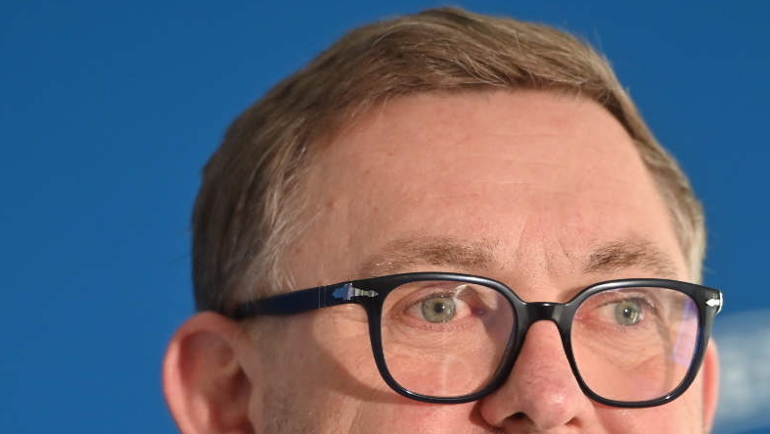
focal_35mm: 291
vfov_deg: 4.2
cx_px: 498
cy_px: 438
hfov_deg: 7.4
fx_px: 5942
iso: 560
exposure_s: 1/200
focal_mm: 135
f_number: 2.8
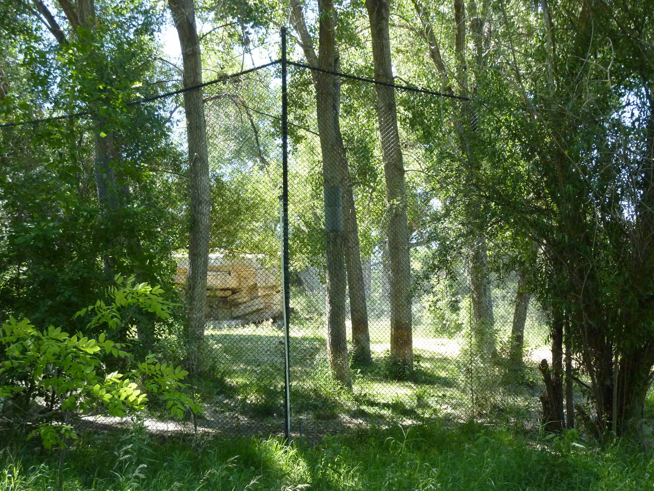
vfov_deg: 32.2
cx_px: 327
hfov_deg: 42.1
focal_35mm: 45
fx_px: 850
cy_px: 246
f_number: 3.7
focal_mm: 7.3
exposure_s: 1/250
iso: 400
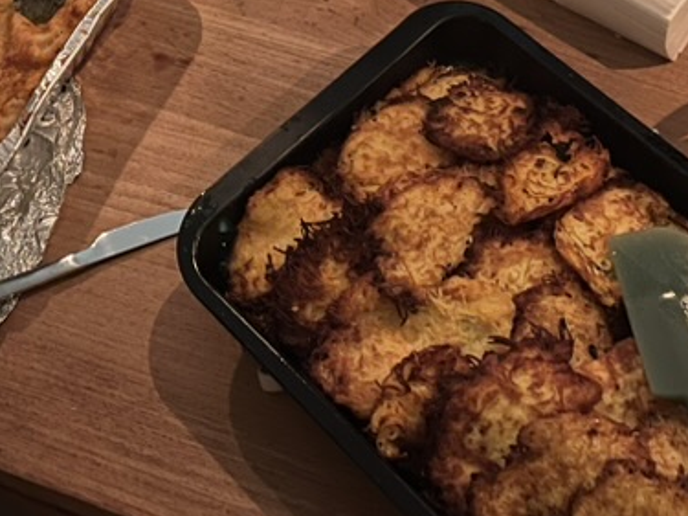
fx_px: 1411
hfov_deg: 27.4
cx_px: 321
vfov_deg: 19.1
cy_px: -160
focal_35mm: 71
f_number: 1.6
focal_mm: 5.1
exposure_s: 1/22
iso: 1000
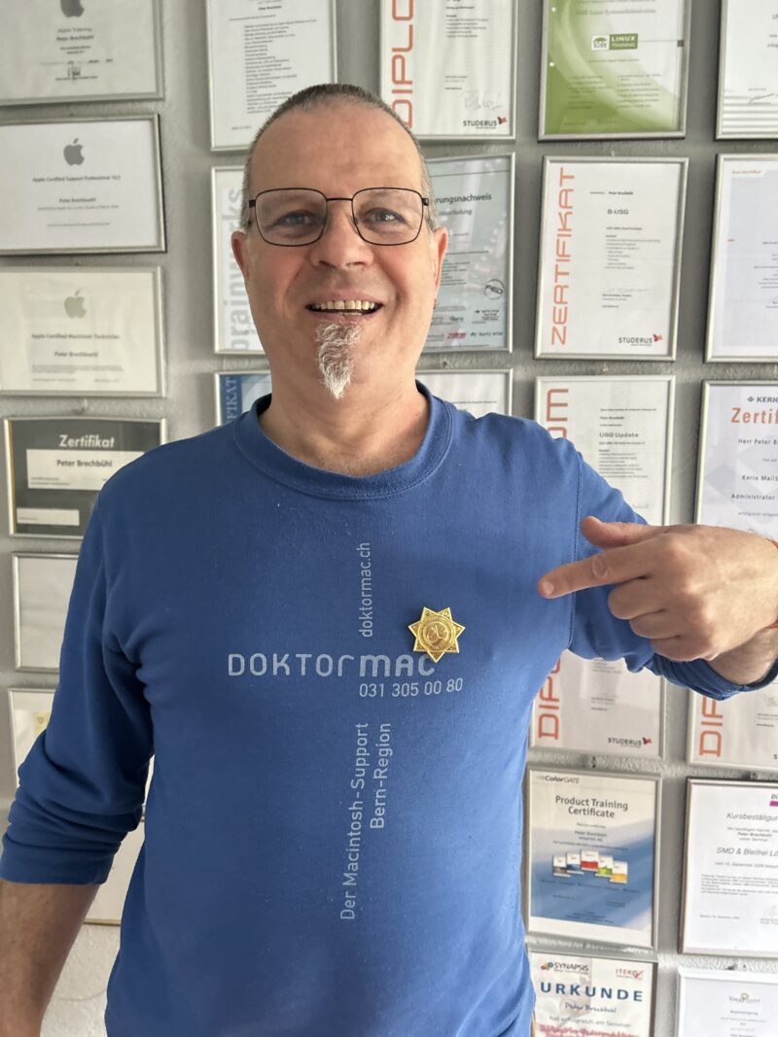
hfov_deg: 53.1
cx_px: 389
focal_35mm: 26
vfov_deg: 67.3
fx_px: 779
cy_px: 518
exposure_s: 1/50
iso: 500
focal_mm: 5.7
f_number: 1.5
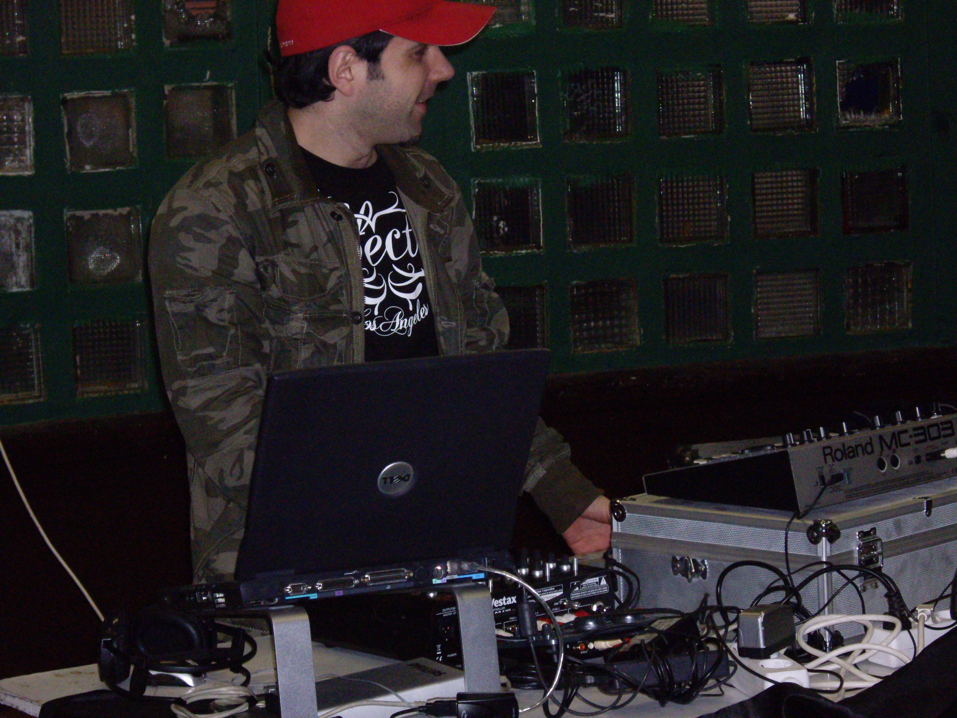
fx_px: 3124
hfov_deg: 17.4
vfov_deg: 13.1
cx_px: 478
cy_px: 359
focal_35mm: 113
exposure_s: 1/125
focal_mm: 23.7
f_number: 5.4
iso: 800
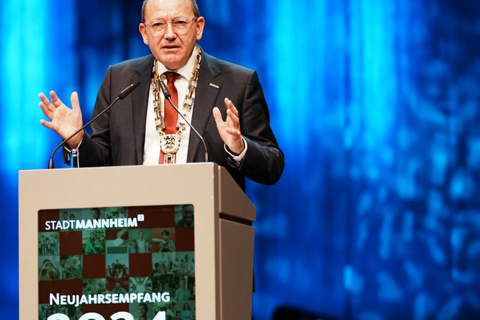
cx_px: 100
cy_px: 203
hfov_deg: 9.5
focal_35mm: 216
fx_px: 2880
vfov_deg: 6.4
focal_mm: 135
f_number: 1.8
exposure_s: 1/160
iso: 250
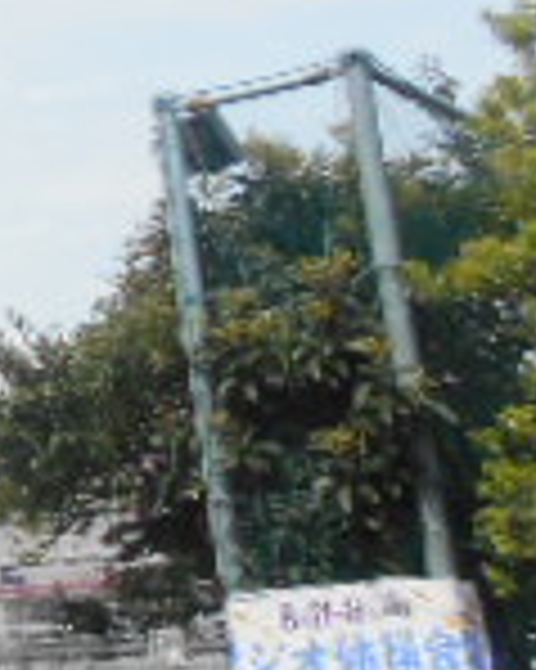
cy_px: 76
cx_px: -851
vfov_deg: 17.4
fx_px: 2164
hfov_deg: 11.2
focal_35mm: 109
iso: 80
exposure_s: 1/800
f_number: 3.2
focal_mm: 4.6
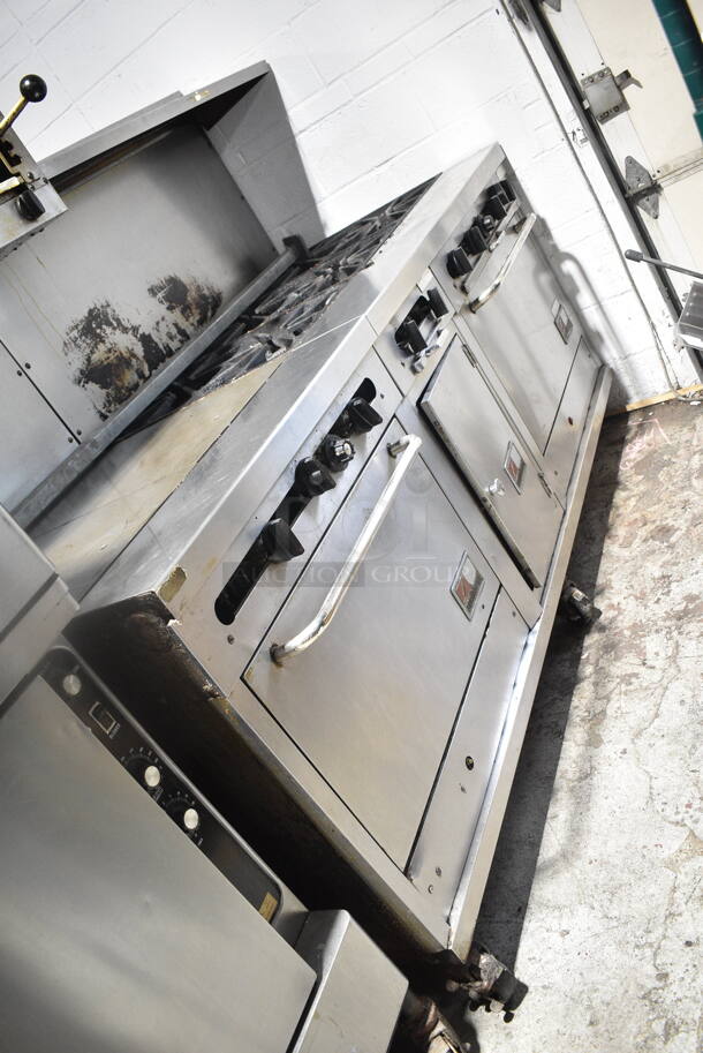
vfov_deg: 59.5
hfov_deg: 41.8
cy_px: 526
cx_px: 352
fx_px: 921
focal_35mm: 32
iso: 1100
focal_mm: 21
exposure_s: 1/30
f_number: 3.8
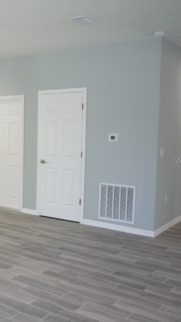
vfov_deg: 46.4
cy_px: 160
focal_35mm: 44
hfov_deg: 25.6
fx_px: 375
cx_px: -4
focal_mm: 5.2
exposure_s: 1/30
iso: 200
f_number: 3.3
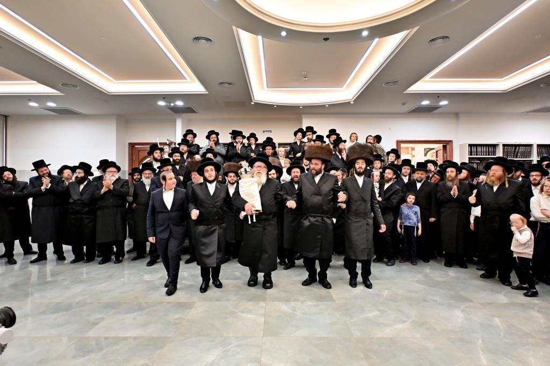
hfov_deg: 84.0
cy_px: 183
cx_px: 275
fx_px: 305
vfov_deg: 61.9
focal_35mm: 20
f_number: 3.8
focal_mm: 13.5
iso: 640
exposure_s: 1/250
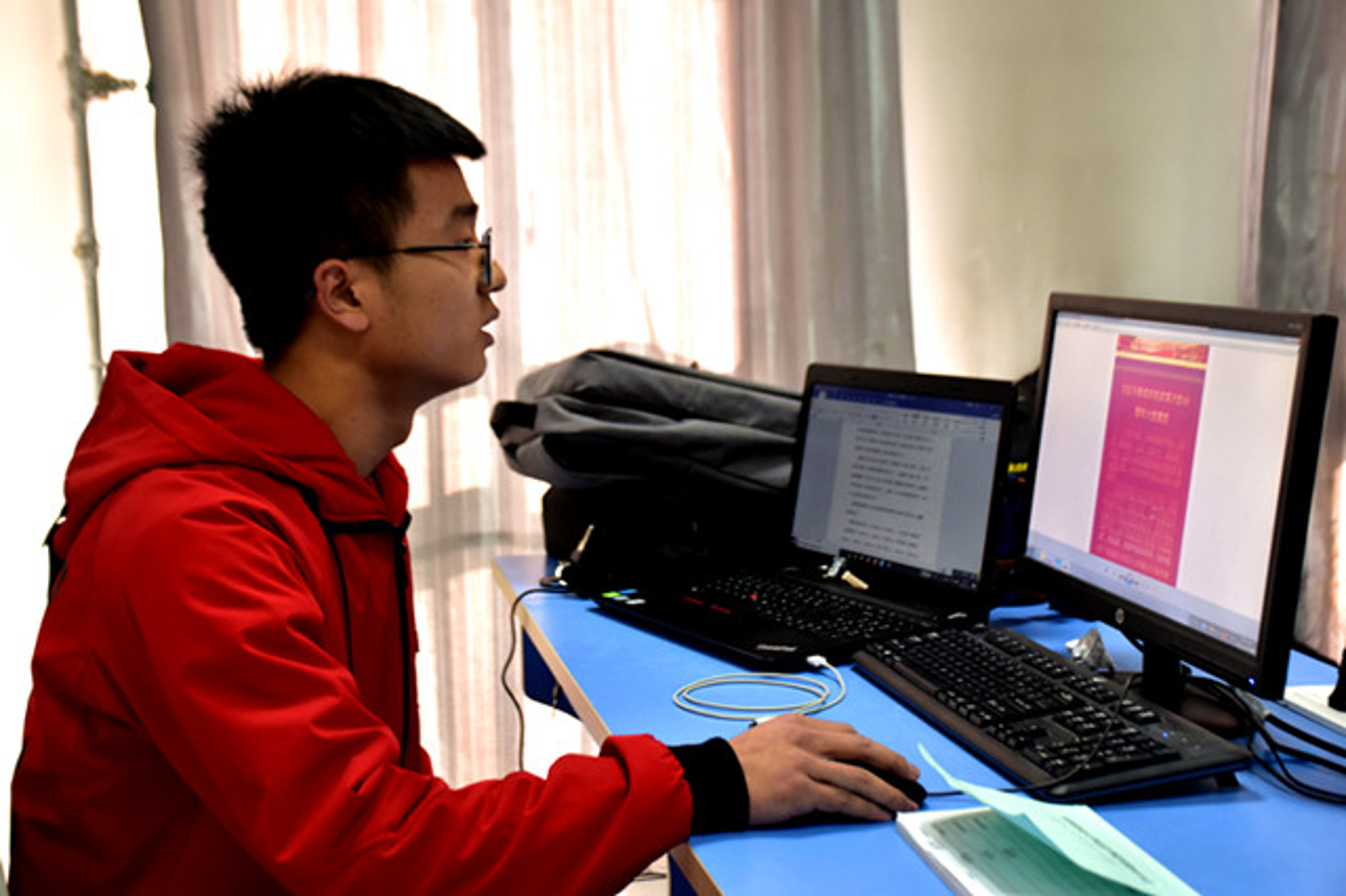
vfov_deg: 26.5
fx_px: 1906
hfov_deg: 38.9
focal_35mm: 51
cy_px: 448
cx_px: 673
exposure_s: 1/50
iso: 1250
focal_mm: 34
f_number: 5
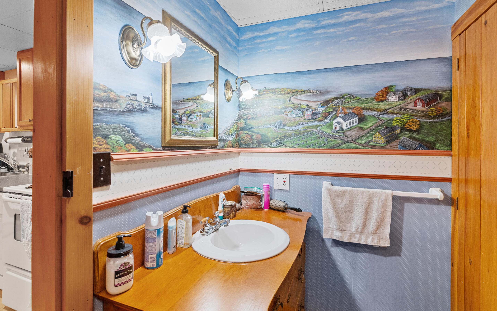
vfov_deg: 68.0
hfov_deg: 94.3
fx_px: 230
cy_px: 148
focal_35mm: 17
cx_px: 255
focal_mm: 16
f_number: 7.1
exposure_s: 1/20
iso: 800
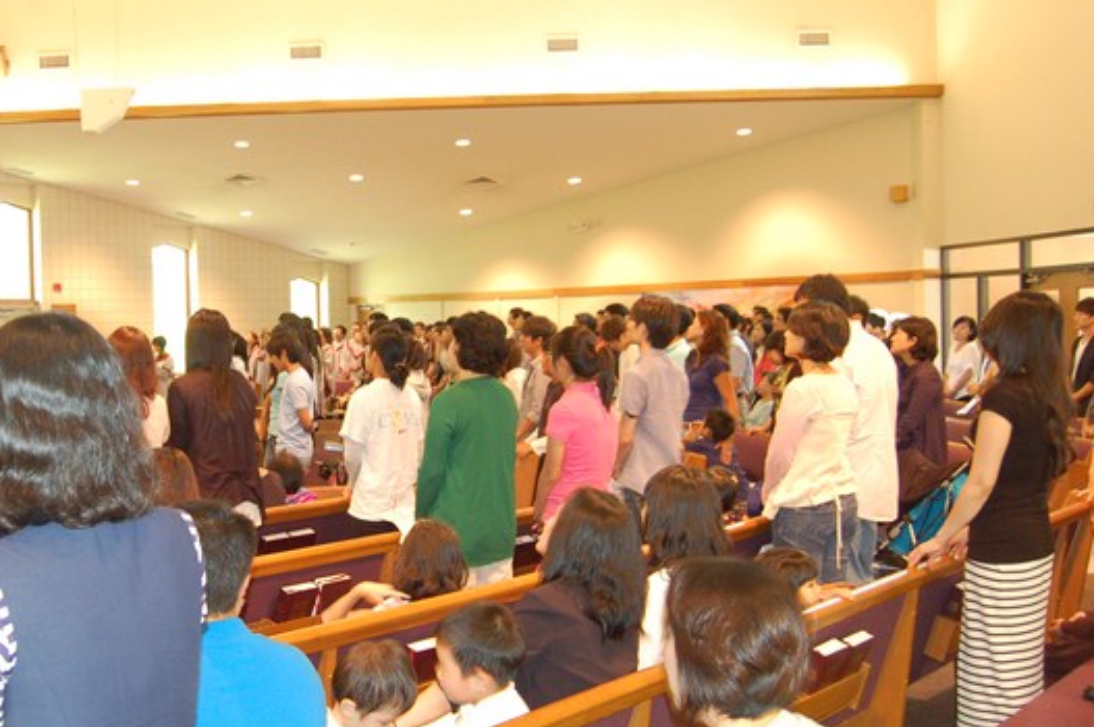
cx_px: 289
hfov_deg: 46.0
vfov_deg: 32.5
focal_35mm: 41
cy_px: 364
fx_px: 1244
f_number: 4
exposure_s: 1/10
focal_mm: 18
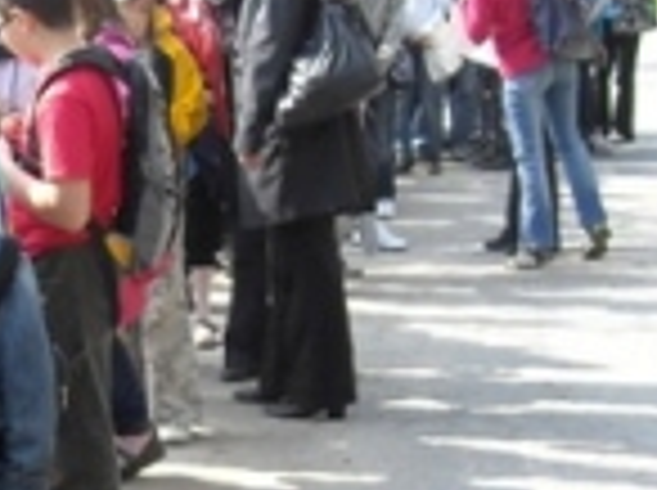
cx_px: -202
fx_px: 2406
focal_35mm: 127
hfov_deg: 14.8
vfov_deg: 11.5
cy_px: 497
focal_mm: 5.7
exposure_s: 1/184
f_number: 2.8
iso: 64
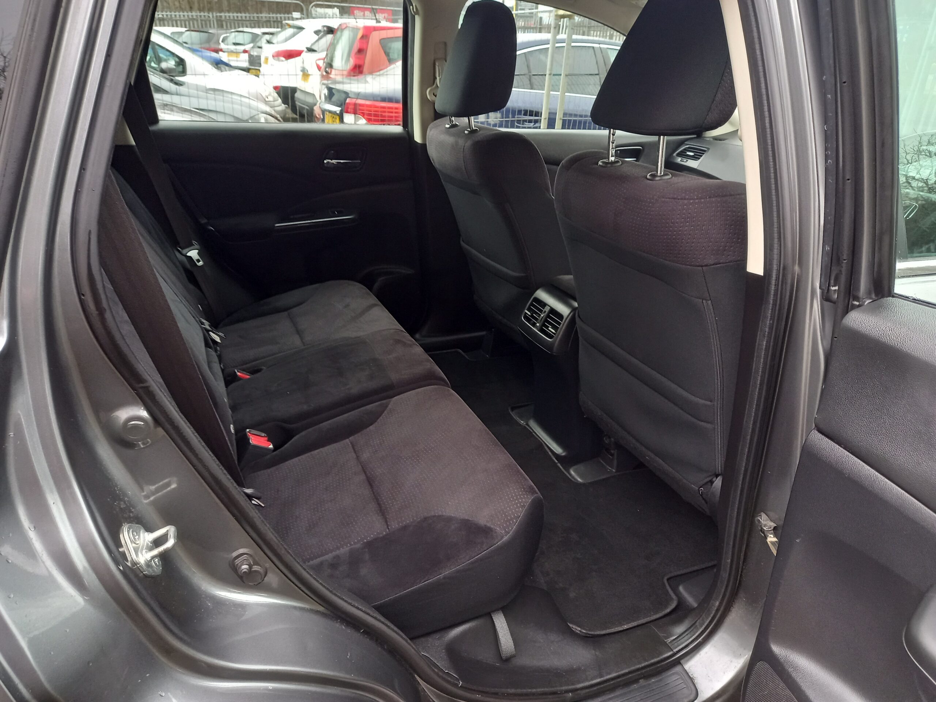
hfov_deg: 69.4
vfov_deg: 54.9
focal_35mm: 25
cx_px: 468
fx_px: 676
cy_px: 351
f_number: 2
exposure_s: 1/30
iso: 200
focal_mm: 4.6
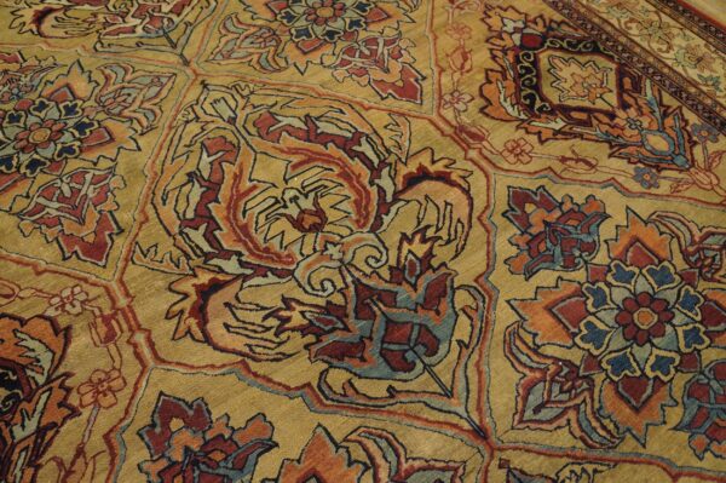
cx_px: 363
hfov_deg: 67.4
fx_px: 544
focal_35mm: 27
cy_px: 242
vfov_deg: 47.9
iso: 1250
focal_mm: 18
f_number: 4
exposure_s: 1/60
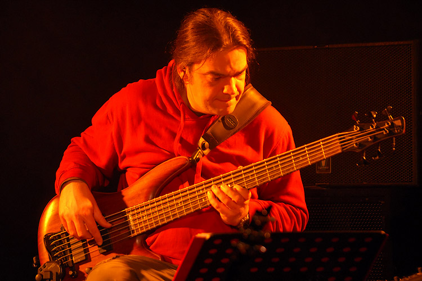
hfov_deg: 7.8
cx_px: 211
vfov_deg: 5.2
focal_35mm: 262
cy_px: 140
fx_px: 3077
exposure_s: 1/80
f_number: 3.2
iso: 800
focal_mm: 175
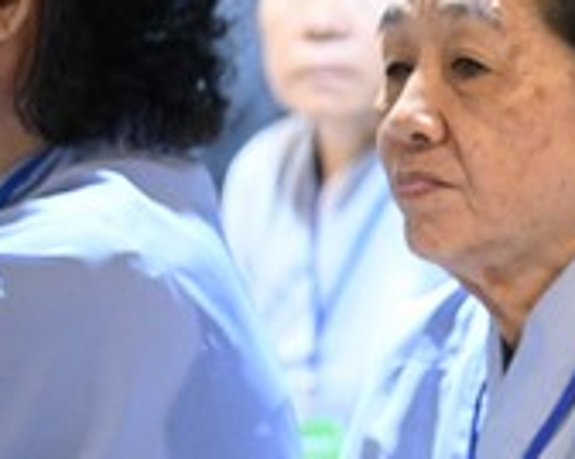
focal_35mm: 406
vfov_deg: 3.8
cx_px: 1071
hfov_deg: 4.7
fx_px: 6901
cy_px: 240
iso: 8000
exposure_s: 1/160
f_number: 4
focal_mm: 112
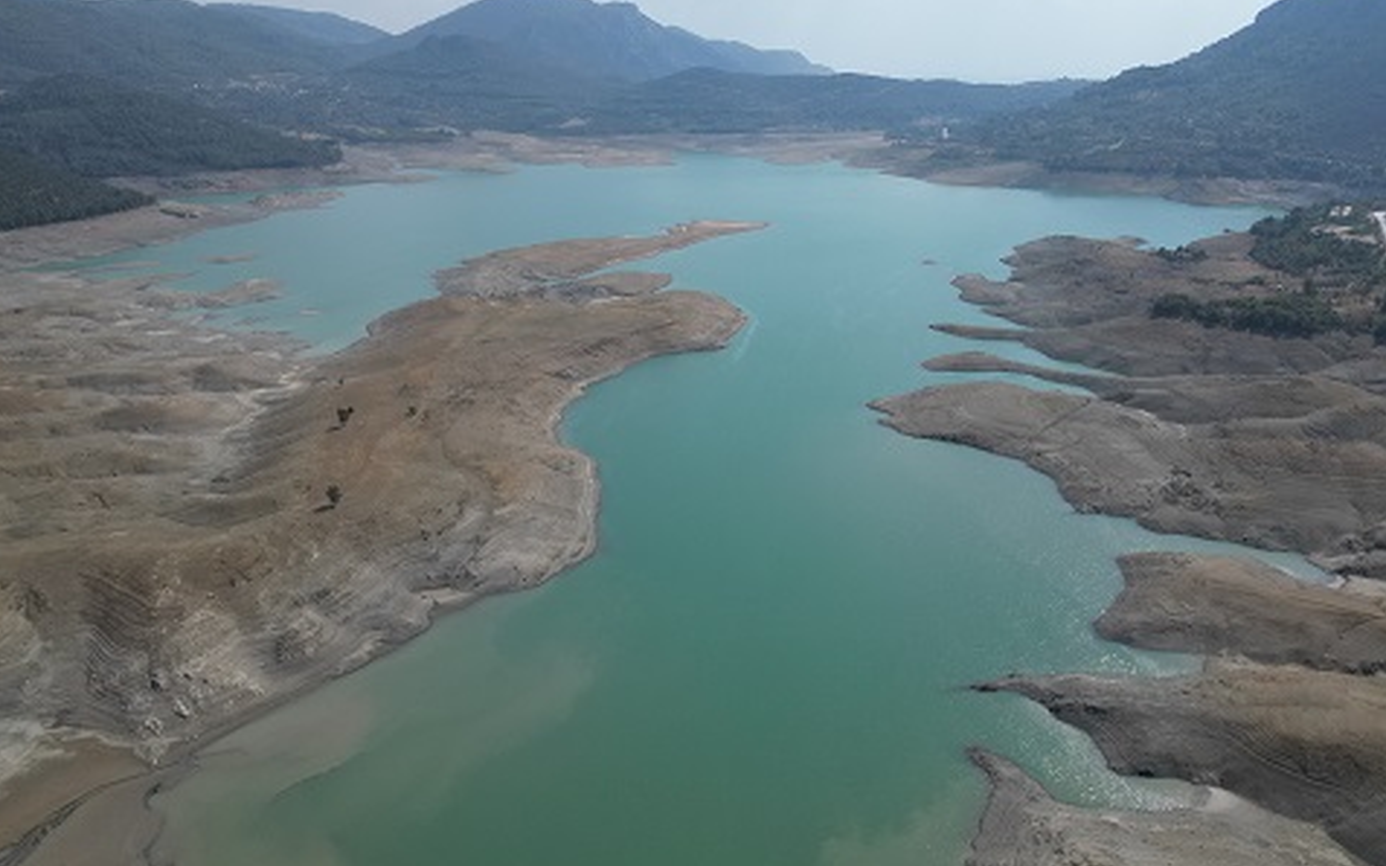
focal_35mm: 32
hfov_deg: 59.4
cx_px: 799
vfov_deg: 39.4
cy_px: 387
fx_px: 1209
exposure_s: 1/6000
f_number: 1.7
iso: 130
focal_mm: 6.72
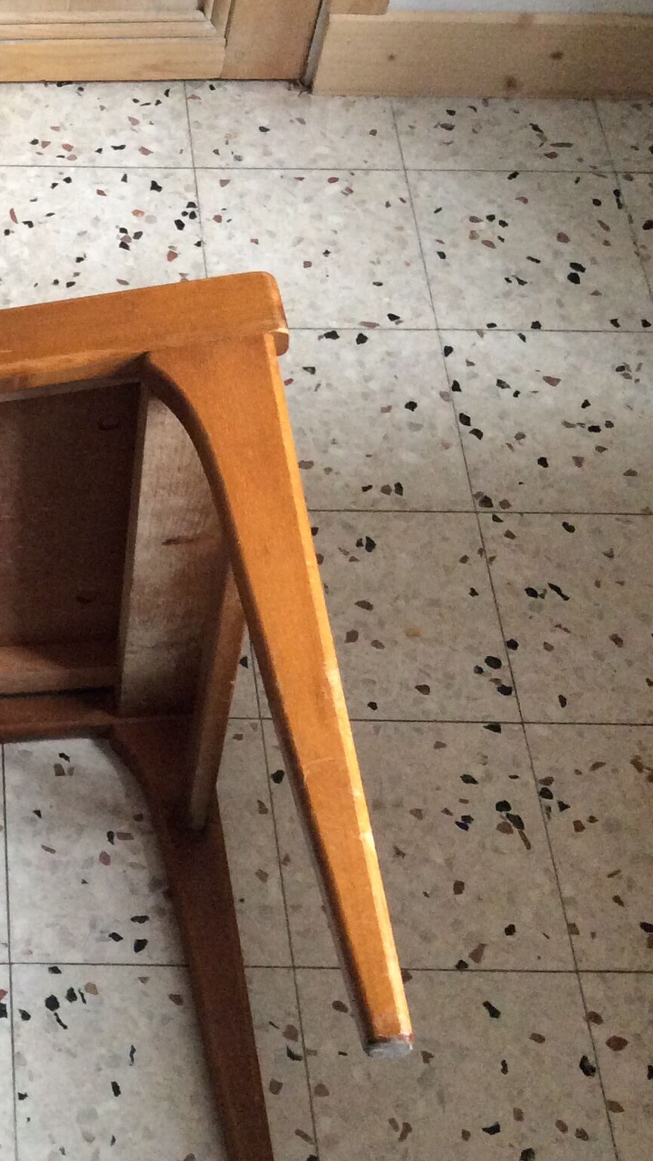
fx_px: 1816
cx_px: -75
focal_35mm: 59
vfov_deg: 35.4
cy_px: 598
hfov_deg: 19.5
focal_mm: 3.3
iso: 200
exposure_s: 1/25
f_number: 2.4
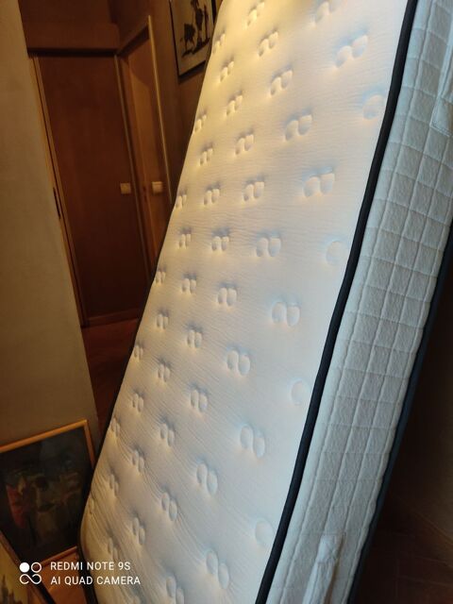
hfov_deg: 53.1
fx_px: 454
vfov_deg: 67.3
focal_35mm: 26
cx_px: 226
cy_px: 302
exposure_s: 1/33
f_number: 1.79
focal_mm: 4.74
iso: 1174
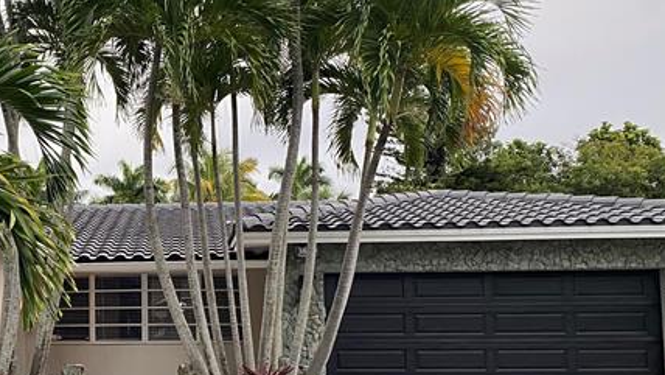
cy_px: 266
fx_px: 935
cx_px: 113
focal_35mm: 53
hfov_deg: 37.5
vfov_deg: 22.5
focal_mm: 4.25
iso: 125
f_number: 1.8
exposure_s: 1/94
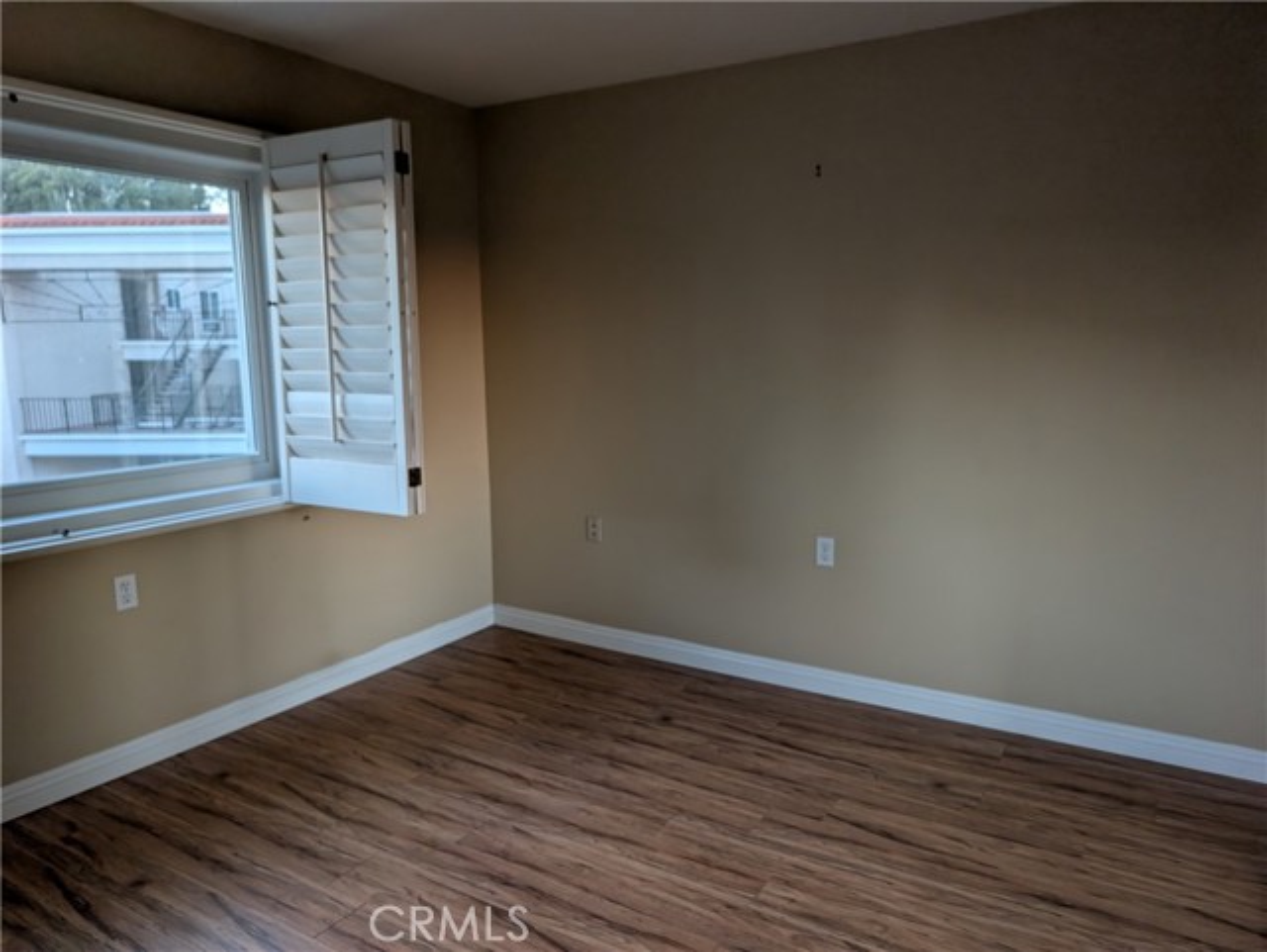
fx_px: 879
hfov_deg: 71.6
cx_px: 634
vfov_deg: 56.9
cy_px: 476
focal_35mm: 24
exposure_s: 1/23.8
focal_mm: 6.9
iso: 136
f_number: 1.68
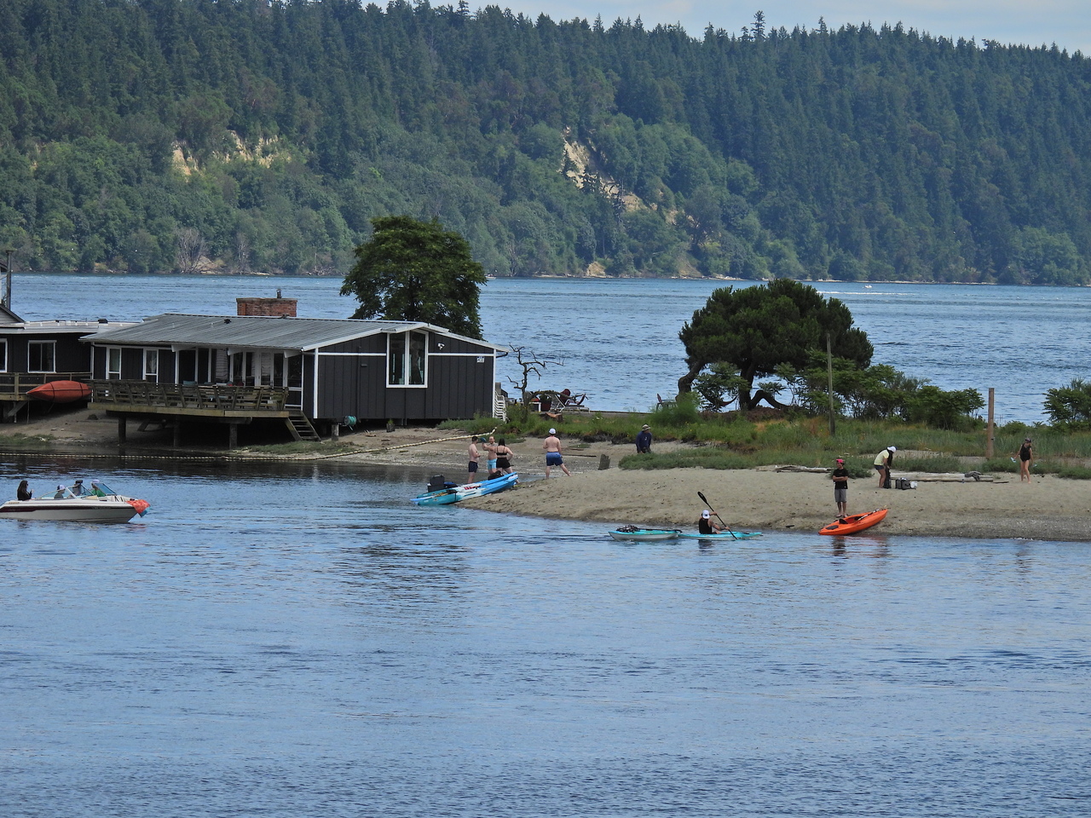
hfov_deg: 8.2
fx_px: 7564
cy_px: 409
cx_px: 546
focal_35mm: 240
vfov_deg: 6.2
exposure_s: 1/1250
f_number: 4.5
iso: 100
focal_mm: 42.8
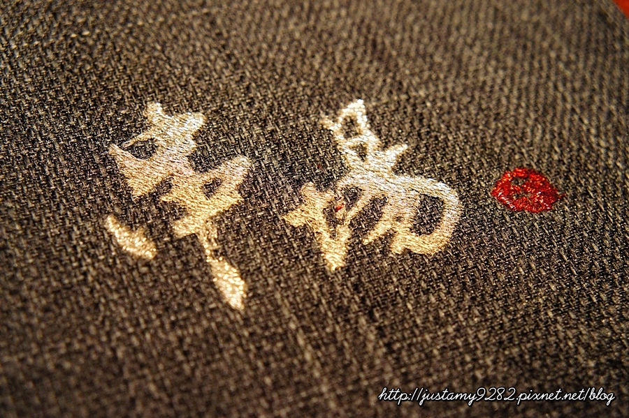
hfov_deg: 34.2
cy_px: 209
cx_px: 314
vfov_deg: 23.2
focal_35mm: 58
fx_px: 1022
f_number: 5.6
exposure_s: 1/60
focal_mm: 39
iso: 1600
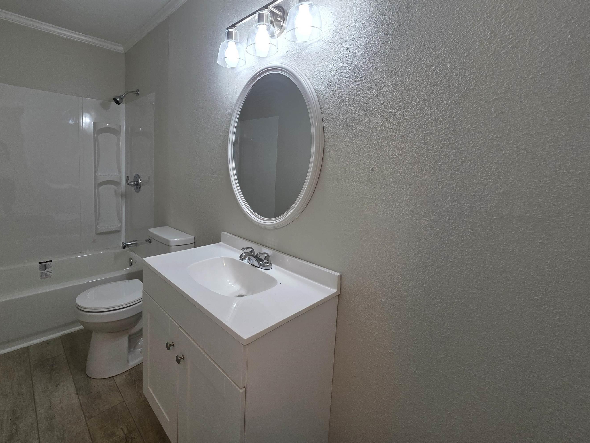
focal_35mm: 15
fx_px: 256
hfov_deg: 97.5
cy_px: 196
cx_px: 253
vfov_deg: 81.4
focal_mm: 2.2
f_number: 1.9
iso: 80
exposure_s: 1/120
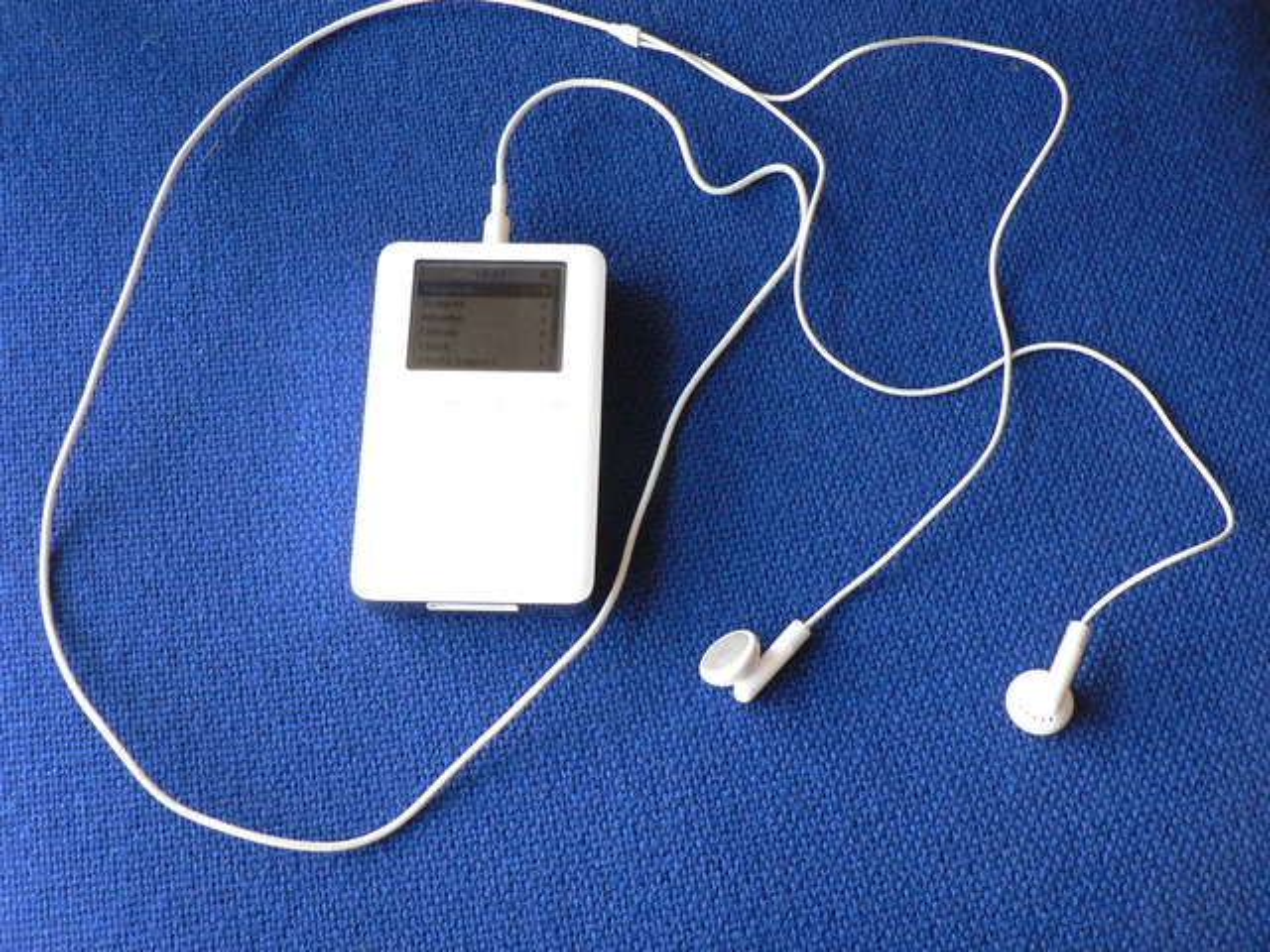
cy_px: 476
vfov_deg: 24.8
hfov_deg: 32.7
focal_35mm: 59
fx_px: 2165
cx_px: 635
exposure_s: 1/15
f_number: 3.2
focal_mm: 9.9
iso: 200
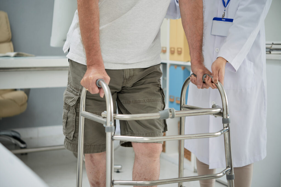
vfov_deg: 22.6
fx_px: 468
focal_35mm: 60
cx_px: 140
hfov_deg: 33.4
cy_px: 94
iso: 100
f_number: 3.3
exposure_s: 1/90
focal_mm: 60
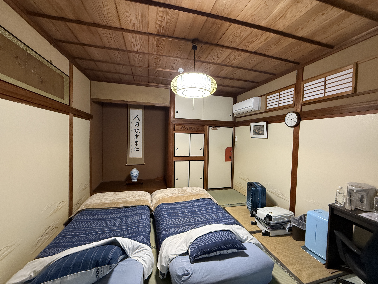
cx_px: 189
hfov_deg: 102.1
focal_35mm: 14
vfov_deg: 85.7
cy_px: 142
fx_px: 153
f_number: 2.2
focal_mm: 2.22
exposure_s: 1/50
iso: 500
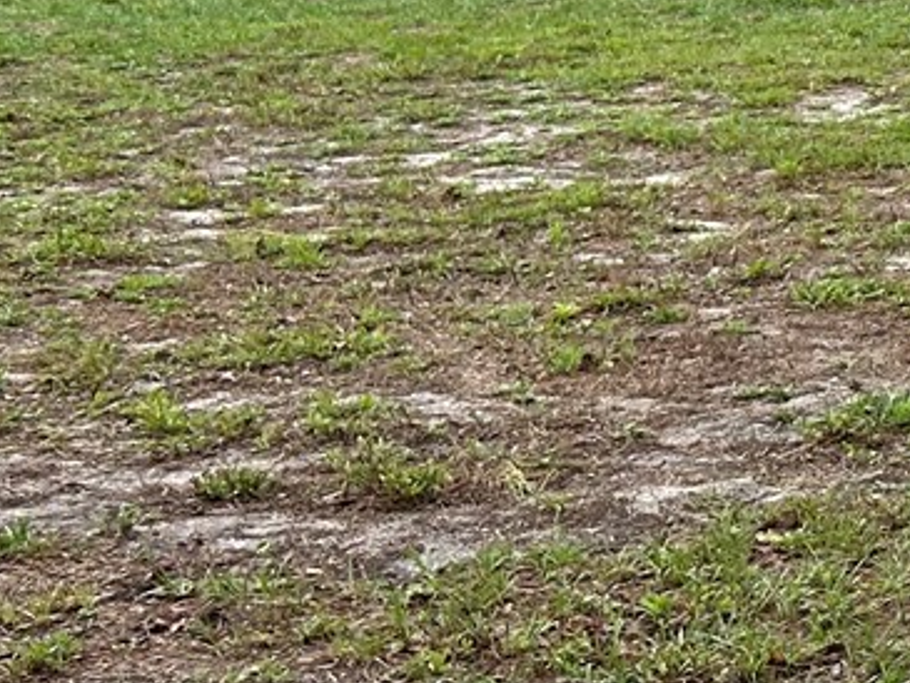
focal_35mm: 114
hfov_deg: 14.5
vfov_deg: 12.9
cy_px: 42
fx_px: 2998
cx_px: 1783
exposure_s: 1/1449
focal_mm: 5.7
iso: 50
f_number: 1.5
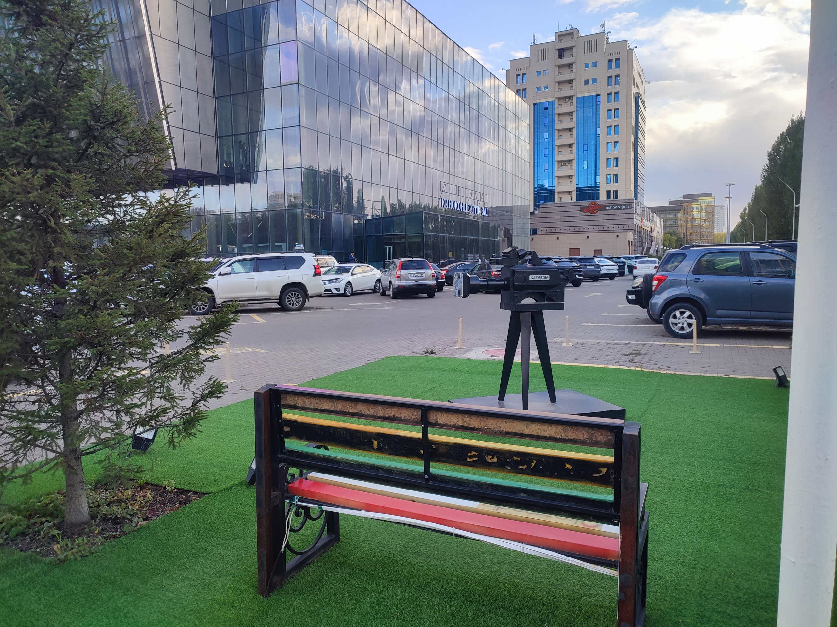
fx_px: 604
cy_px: 314
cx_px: 418
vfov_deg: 54.9
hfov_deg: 69.4
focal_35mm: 25
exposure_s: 1/177
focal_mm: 6.04
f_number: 1.9
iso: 50
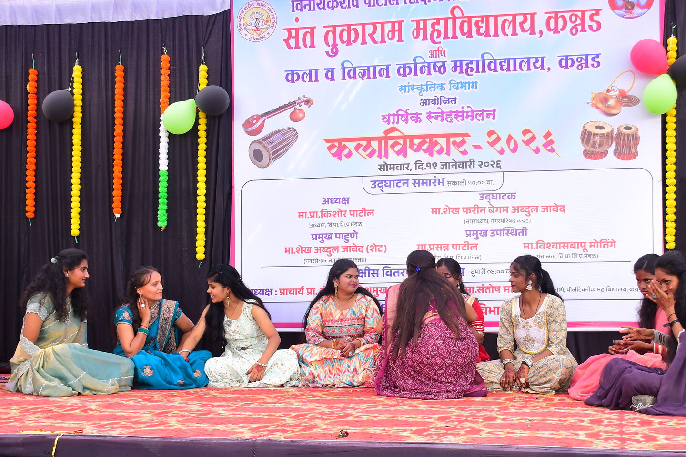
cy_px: 233
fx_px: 991
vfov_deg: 26.0
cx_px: 397
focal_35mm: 52
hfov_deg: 38.1
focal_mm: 26
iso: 250
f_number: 6.3
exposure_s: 1/125
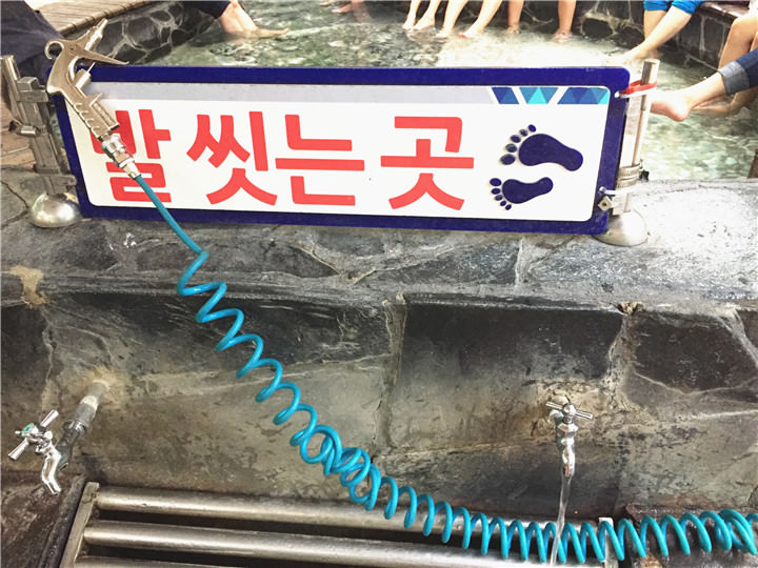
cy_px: 284
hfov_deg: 61.7
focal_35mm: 29
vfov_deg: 48.2
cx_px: 379
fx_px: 635
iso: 250
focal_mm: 4.15
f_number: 2.2
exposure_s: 1/15
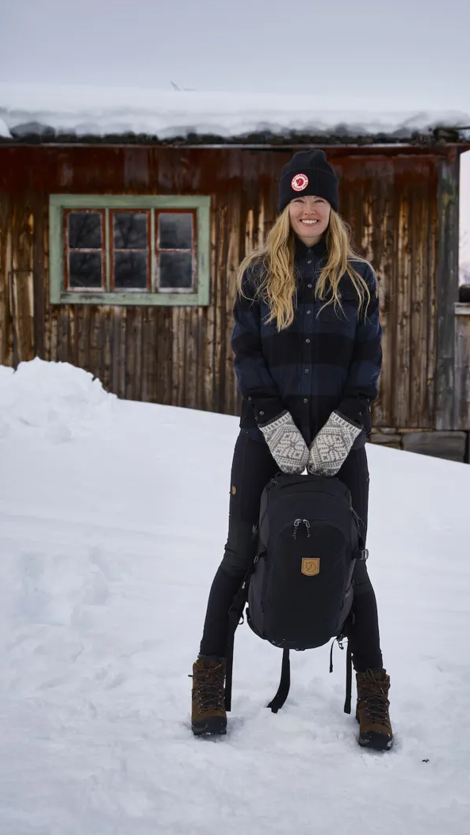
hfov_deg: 27.5
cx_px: 315
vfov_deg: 47.4
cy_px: 414
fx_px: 953
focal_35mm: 43
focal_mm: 49
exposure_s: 1/640
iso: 100
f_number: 4
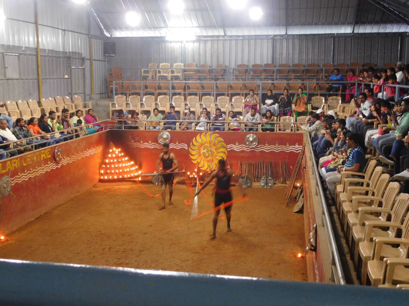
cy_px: 153
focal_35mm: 40
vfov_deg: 36.0
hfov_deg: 46.8
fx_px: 473
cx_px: 204
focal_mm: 7.1
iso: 640
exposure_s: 1/8
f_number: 3.9
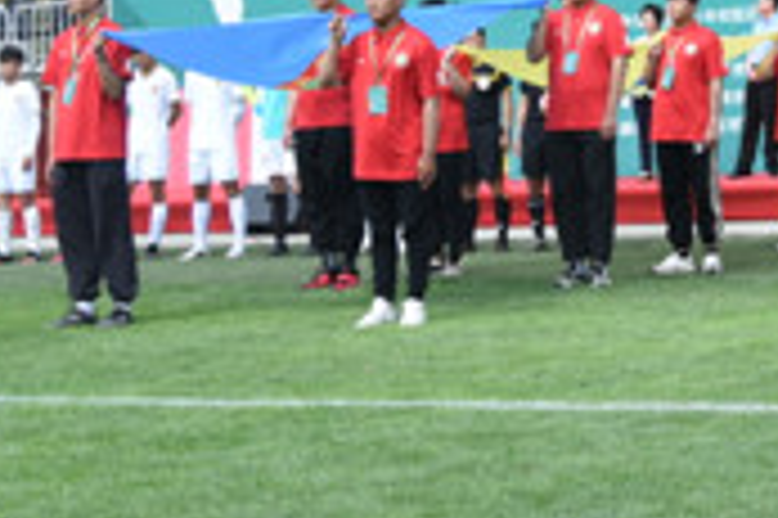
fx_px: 2397
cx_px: 814
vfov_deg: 11.8
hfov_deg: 17.9
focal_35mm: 111
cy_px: -239
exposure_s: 1/640
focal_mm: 32
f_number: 4
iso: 100
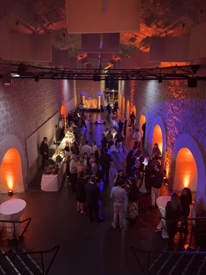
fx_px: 206
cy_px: 138
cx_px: 103
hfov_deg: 53.1
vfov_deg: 67.3
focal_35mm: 26
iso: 640
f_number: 1.6
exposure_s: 1/29
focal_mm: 5.96
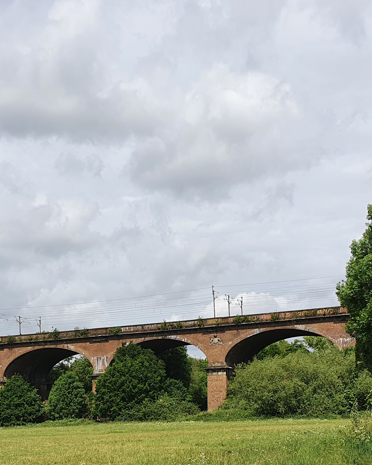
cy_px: 349
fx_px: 771
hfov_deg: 27.1
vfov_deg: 32.9
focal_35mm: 56
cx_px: 180
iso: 50
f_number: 2.4
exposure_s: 1/2552
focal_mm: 4.32
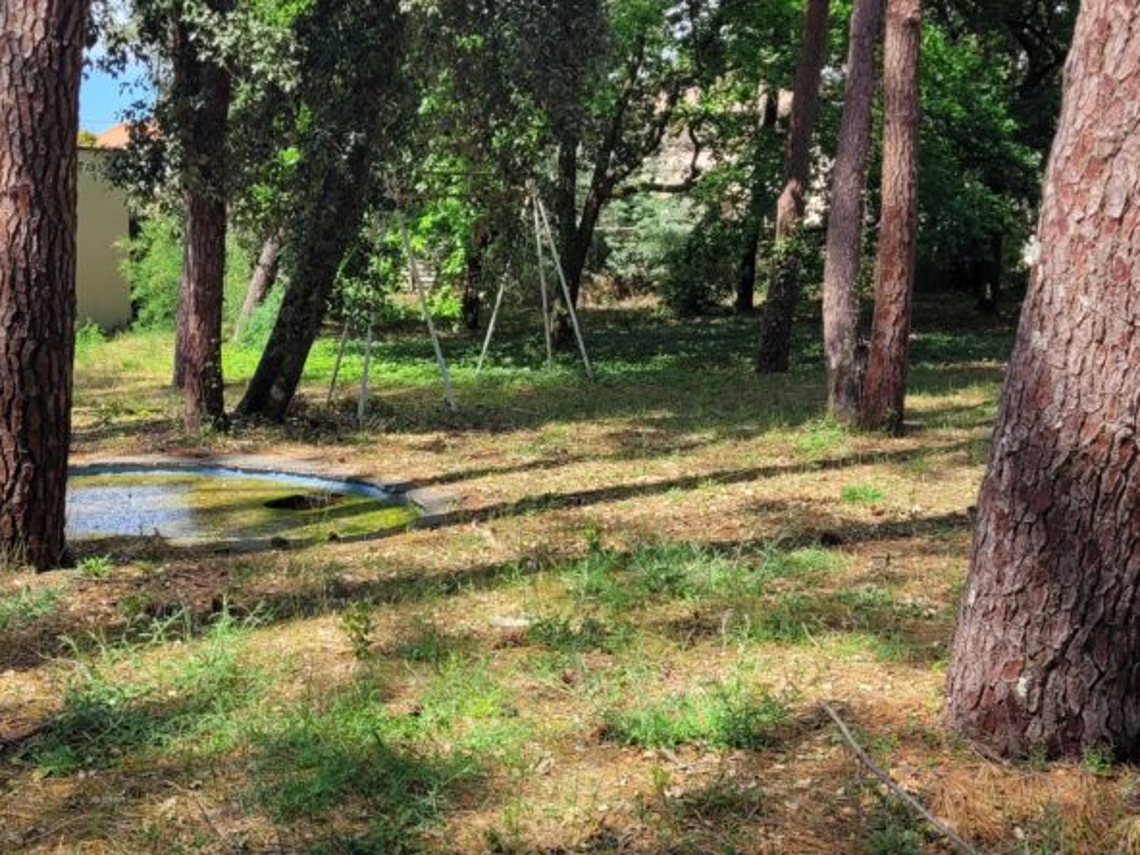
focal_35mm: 45
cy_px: 354
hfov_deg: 42.1
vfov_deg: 32.1
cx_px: 583
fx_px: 1482
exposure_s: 1/1093
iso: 40
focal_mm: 5.4
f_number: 1.8
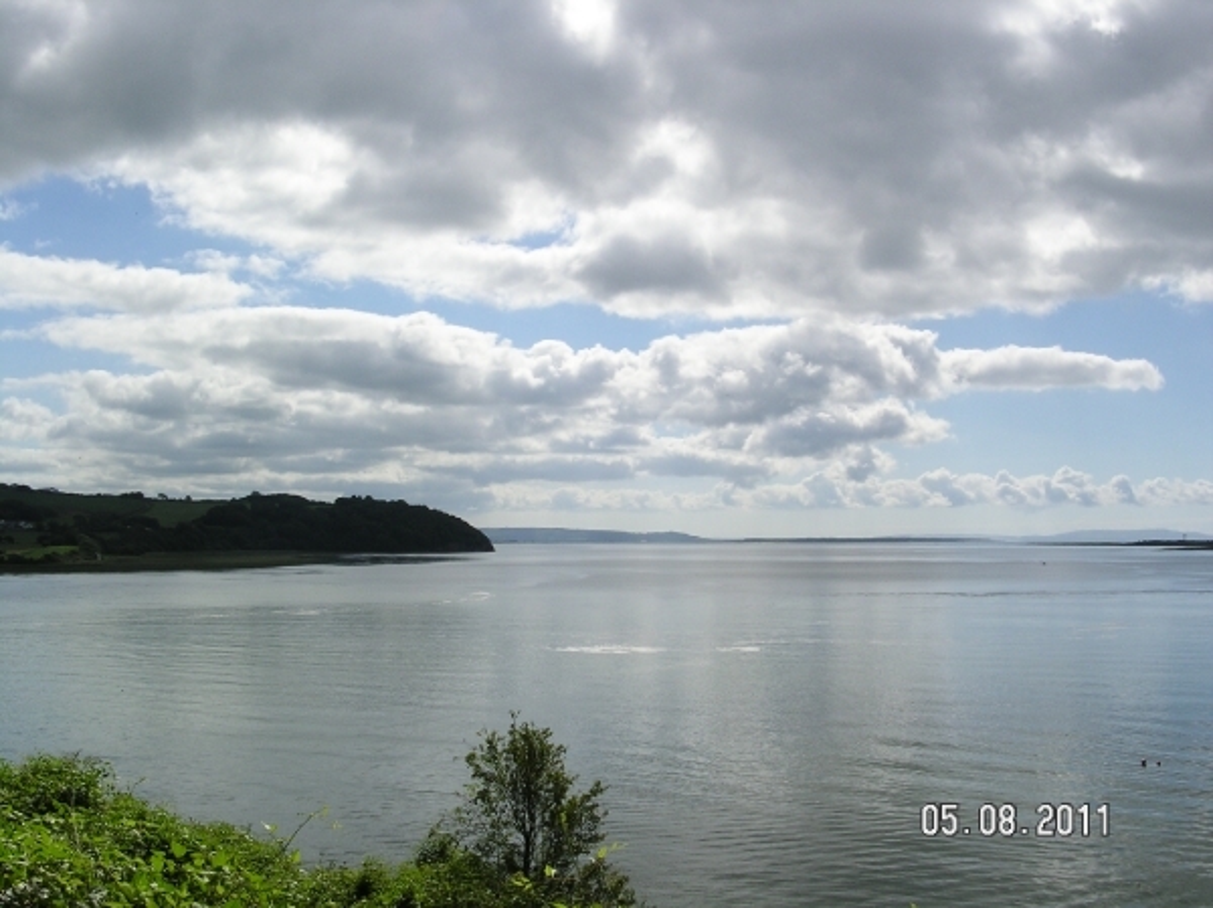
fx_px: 1331
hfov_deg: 49.0
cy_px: 454
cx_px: 606
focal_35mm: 38
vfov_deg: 37.7
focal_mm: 7.8
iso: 100
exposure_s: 1/750
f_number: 6.7
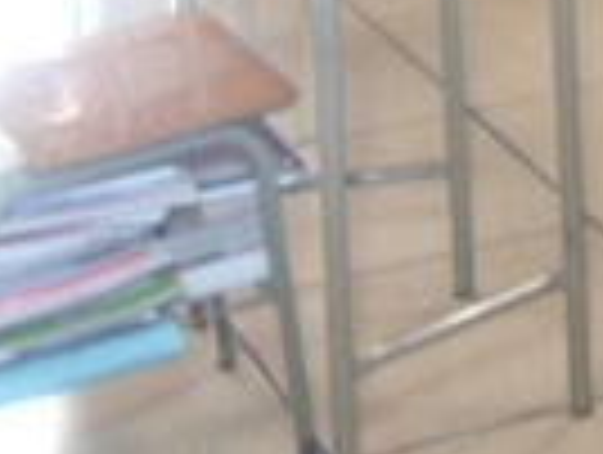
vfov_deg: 8.3
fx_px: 2914
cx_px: 1071
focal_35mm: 167
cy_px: -575
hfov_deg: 11.1
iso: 64
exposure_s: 1/20
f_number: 2.4
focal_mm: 4.28
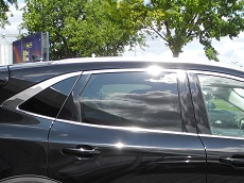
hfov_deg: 24.7
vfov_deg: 18.4
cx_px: 187
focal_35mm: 78
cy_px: 180
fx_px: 549
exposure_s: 1/800
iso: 100
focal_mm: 6
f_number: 3.2
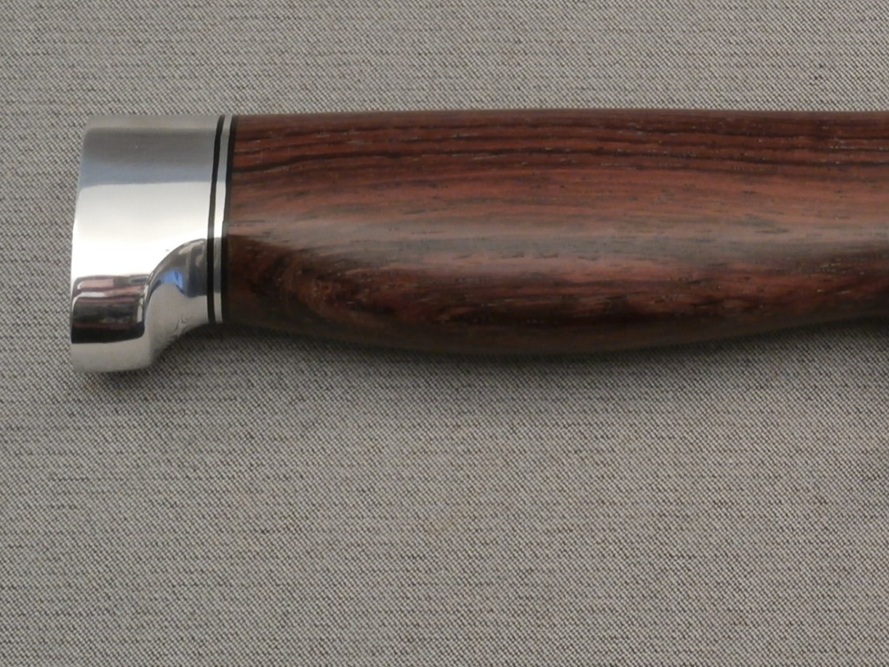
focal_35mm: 97
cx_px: 543
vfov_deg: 15.2
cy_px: 273
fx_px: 2491
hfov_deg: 20.2
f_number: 4.5
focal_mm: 13.06
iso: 400
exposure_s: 1/10
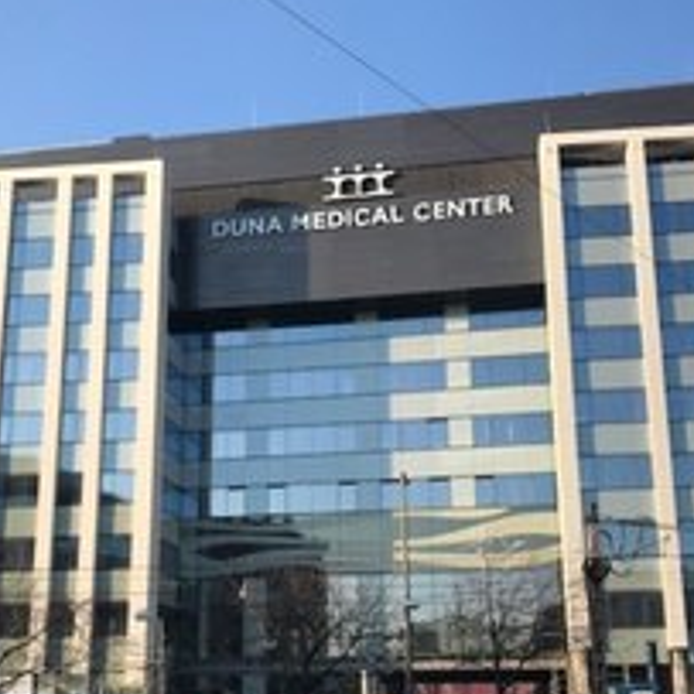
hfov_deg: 37.6
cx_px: 342
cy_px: 456
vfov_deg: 37.2
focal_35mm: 45
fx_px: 1021
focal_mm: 3.99
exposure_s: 1/1140
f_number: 1.8
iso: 20
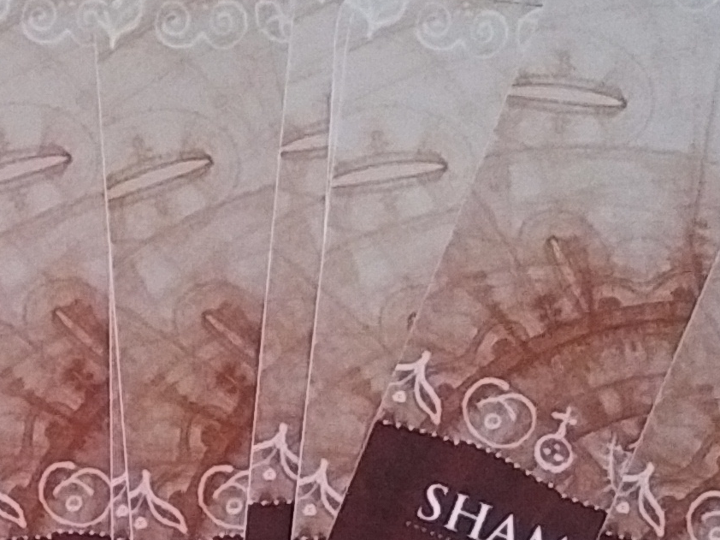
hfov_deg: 11.8
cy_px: 1096
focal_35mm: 157
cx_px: -469
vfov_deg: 8.9
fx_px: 3265
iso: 421
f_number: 2.2
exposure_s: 1/30
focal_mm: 4.75
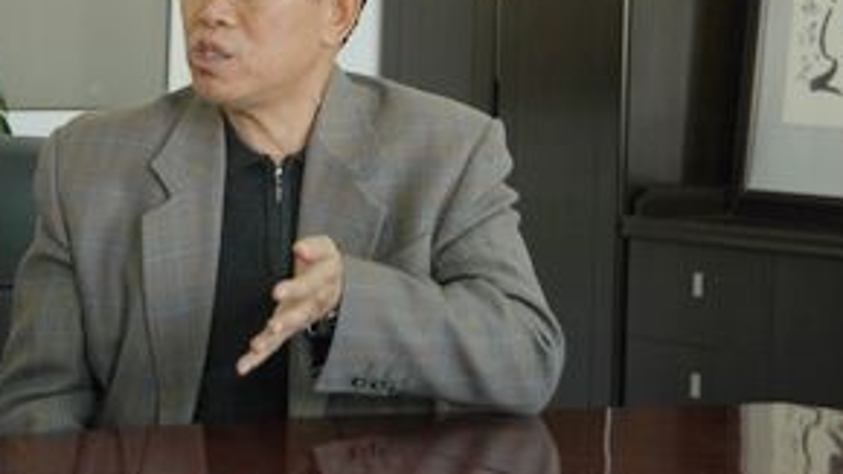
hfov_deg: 15.2
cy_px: 86
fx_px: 3151
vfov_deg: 8.6
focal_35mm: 141
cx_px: 241
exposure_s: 1/25
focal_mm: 62
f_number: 5.6
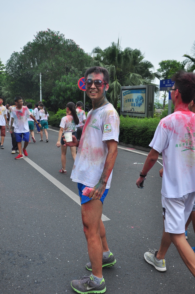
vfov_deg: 51.3
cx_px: 98
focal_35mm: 38
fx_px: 305
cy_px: 147
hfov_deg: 35.4
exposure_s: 1/640
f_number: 7.1
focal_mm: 25
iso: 250
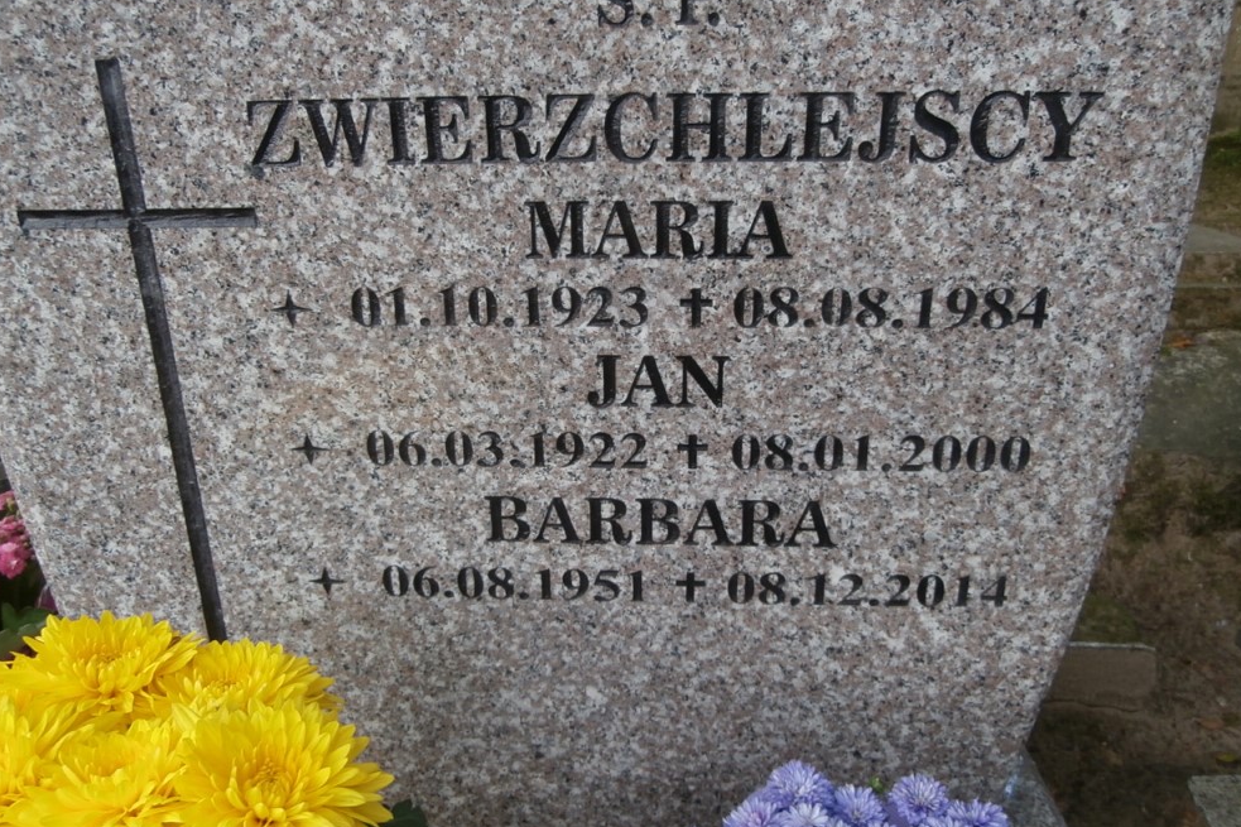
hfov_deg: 69.4
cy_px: 347
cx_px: 600
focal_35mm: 26
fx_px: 896
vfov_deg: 49.3
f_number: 3
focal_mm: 4.2
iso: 100
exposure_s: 1/40
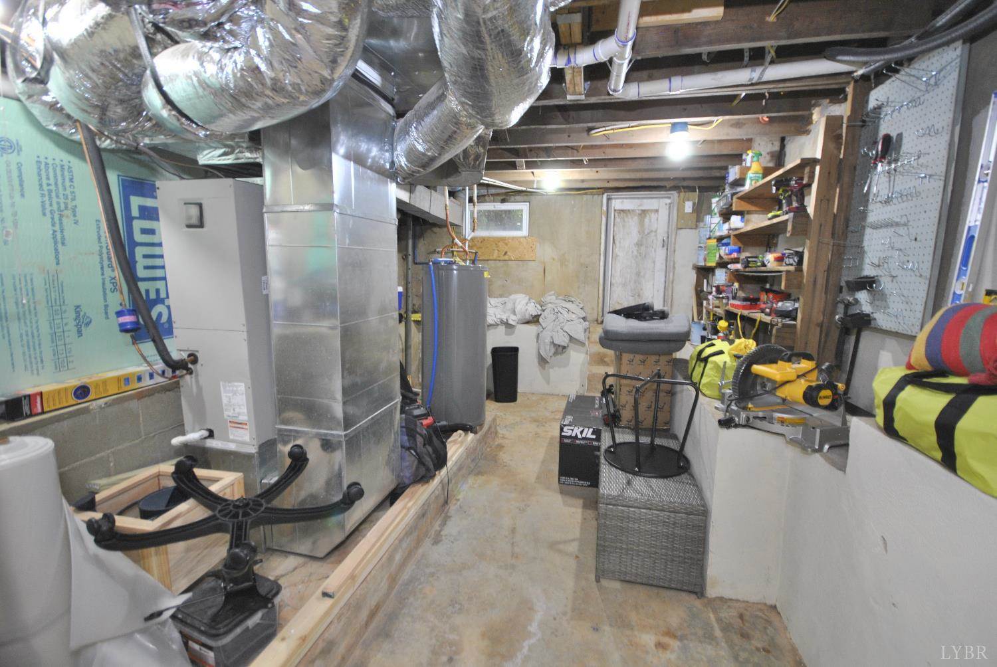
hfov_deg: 100.3
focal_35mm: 15
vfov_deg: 77.5
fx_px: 416
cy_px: 334
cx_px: 498
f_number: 4
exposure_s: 1/10
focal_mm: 10
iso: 400
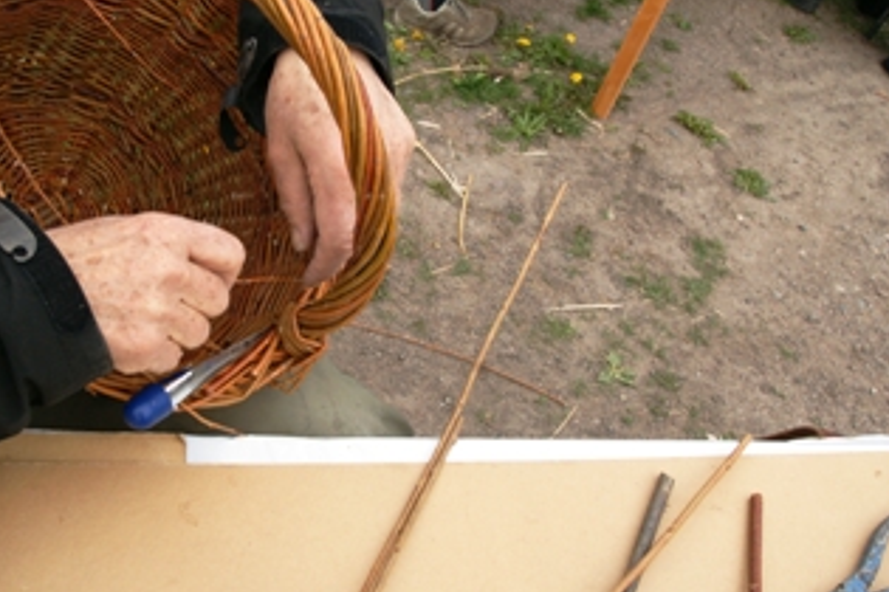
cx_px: 294
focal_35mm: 64
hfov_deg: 31.2
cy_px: 280
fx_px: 1580
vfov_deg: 21.2
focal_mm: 30
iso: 200
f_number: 11
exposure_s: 1/80
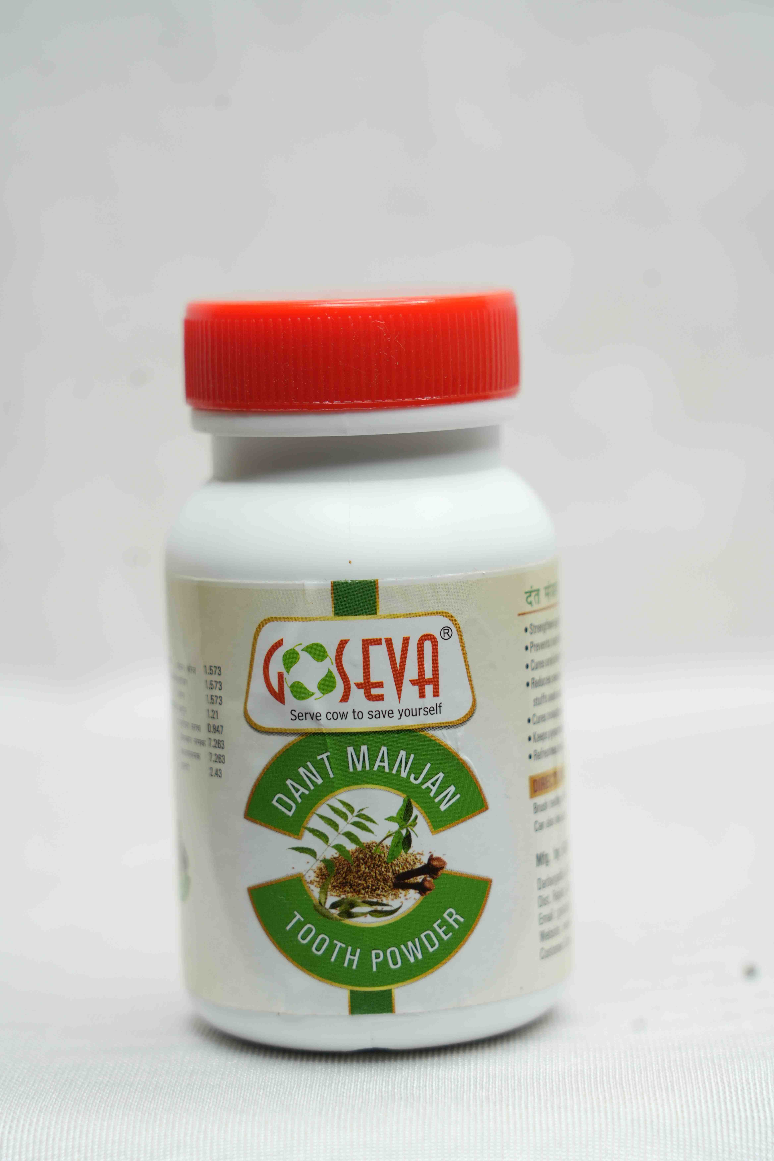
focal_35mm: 105
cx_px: 387
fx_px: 3386
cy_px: 580
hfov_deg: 13.0
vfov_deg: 19.5
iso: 320
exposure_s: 1/60
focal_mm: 105
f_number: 5.6
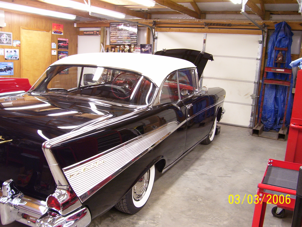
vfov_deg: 41.8
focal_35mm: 34
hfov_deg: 54.0
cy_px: 114
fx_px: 297
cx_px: 151
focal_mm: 5.6
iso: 160
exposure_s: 1/10
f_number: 2.7
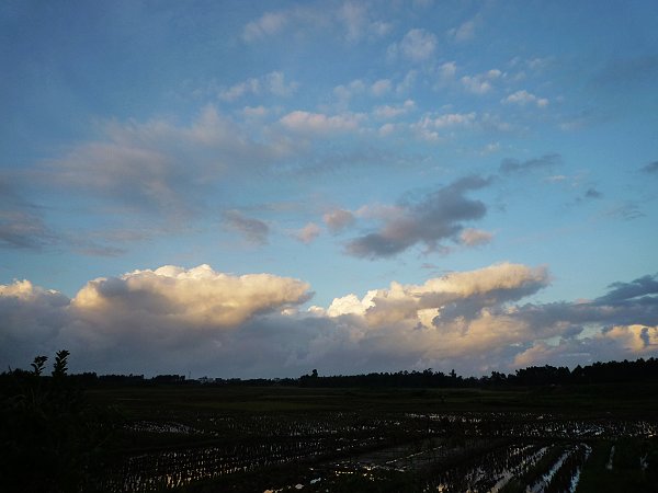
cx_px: 329
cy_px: 246
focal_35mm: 25
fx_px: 475
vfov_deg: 54.9
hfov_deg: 69.4
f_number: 2.8
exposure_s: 1/400
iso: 125
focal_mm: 4.4
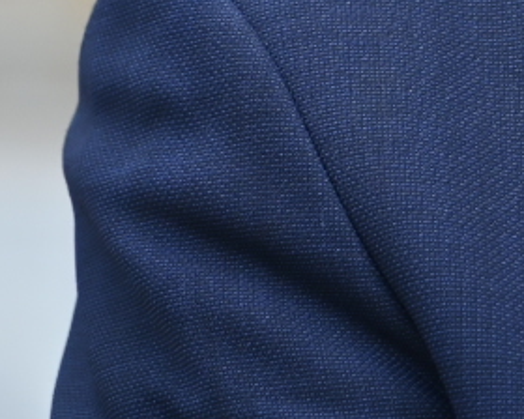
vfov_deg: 1.6
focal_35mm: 976
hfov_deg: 2.0
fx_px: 15136
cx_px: 1115
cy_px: -576
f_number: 3.2
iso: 100
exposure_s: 1/400
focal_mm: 180
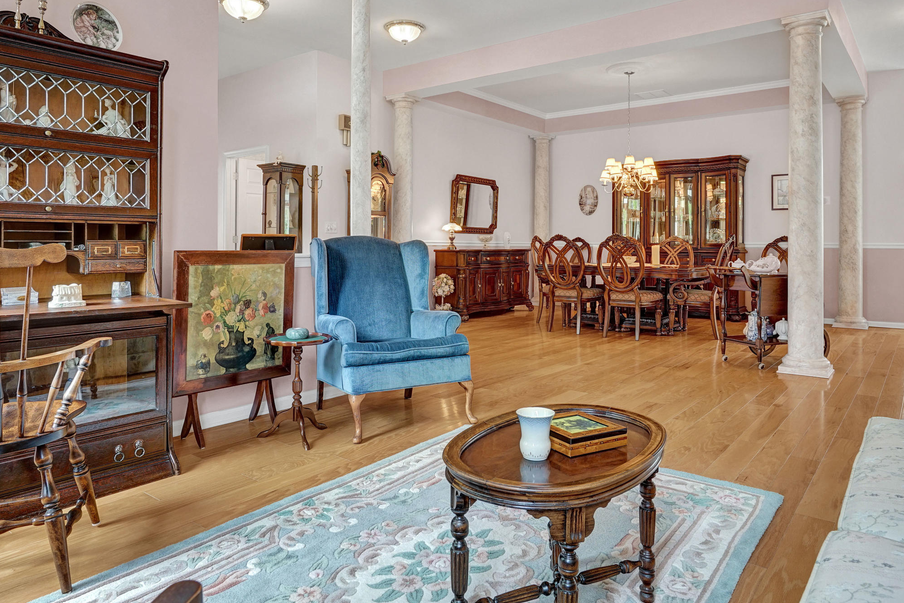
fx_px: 603
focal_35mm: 24
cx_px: 455
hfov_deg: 73.7
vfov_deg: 52.8
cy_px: 240
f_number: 8
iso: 250
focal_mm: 16
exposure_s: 1/4
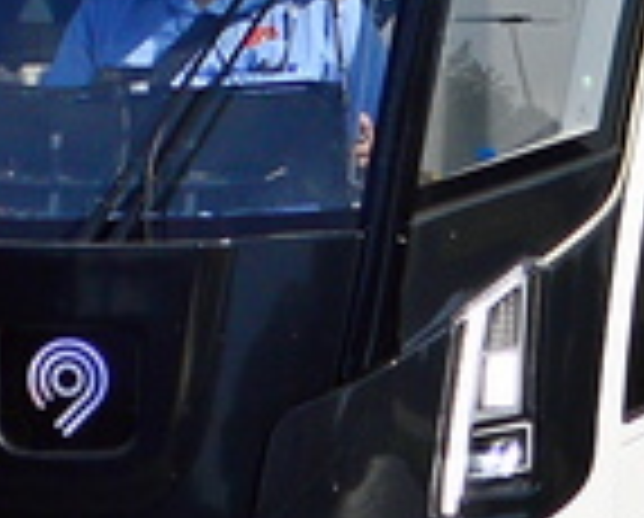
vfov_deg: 2.4
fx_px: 12394
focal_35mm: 649
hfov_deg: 3.0
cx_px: 549
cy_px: -678
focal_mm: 55
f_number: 5.6
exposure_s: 1/800
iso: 100
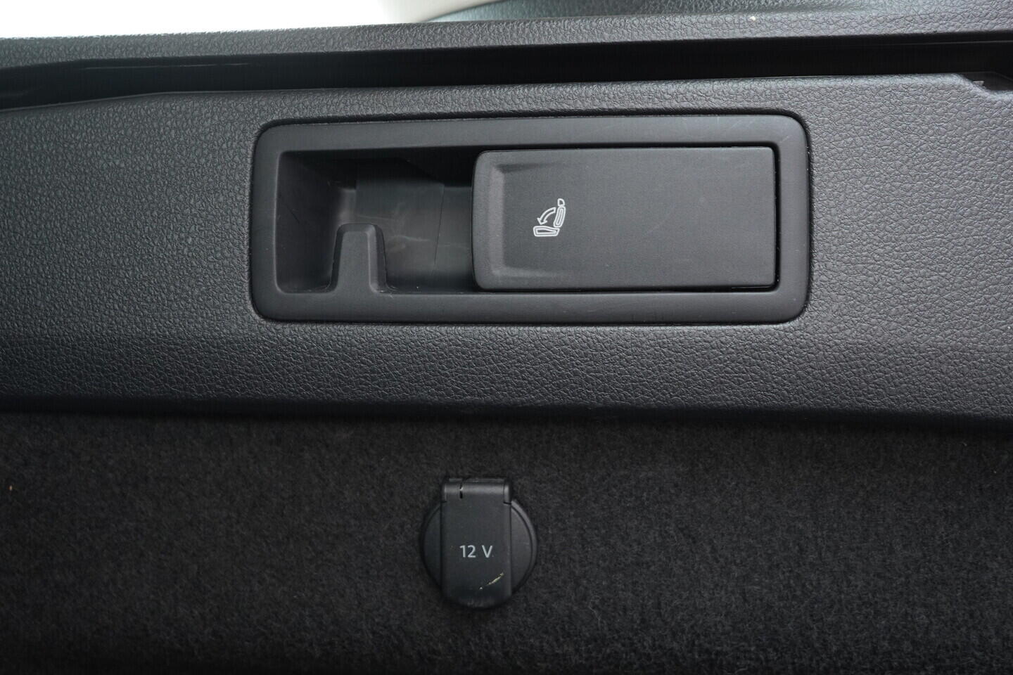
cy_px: 338
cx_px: 506
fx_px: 1013
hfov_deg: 53.1
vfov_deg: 36.9
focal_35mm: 36
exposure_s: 1/40
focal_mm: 24
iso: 800
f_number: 2.8
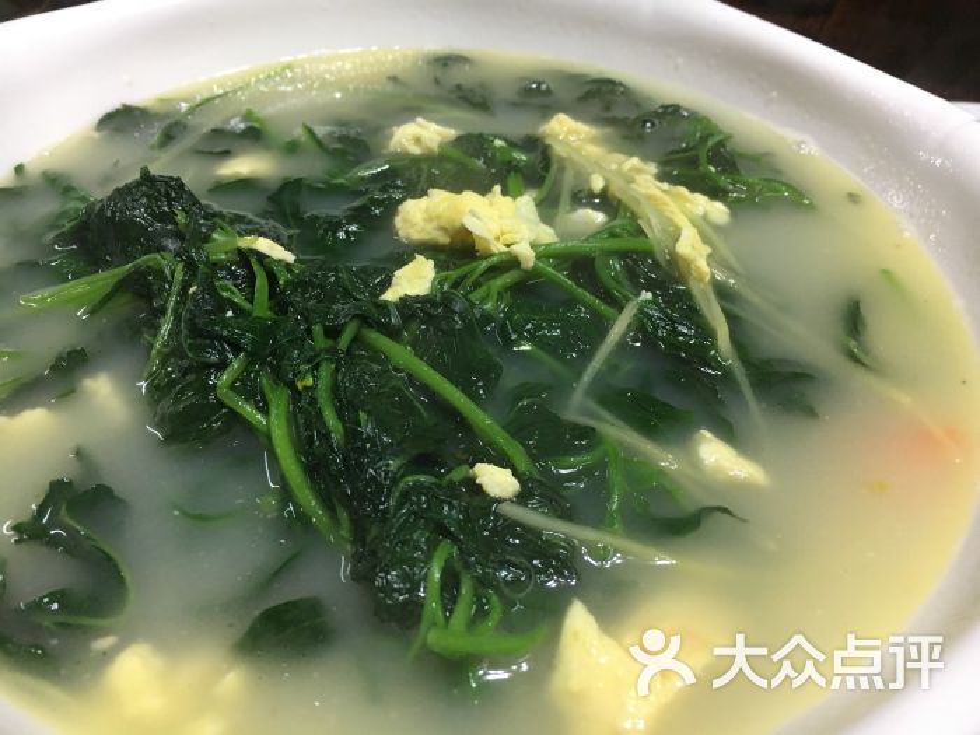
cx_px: 490
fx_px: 821
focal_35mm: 29
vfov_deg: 48.2
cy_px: 368
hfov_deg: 61.7
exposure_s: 1/33
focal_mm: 4.15
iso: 160
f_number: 2.2
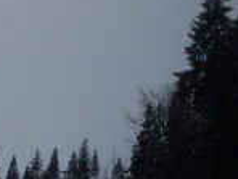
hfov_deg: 15.0
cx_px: -101
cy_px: 281
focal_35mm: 123
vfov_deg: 11.5
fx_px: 846
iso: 80
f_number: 8.4
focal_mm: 6.3
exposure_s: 1/90
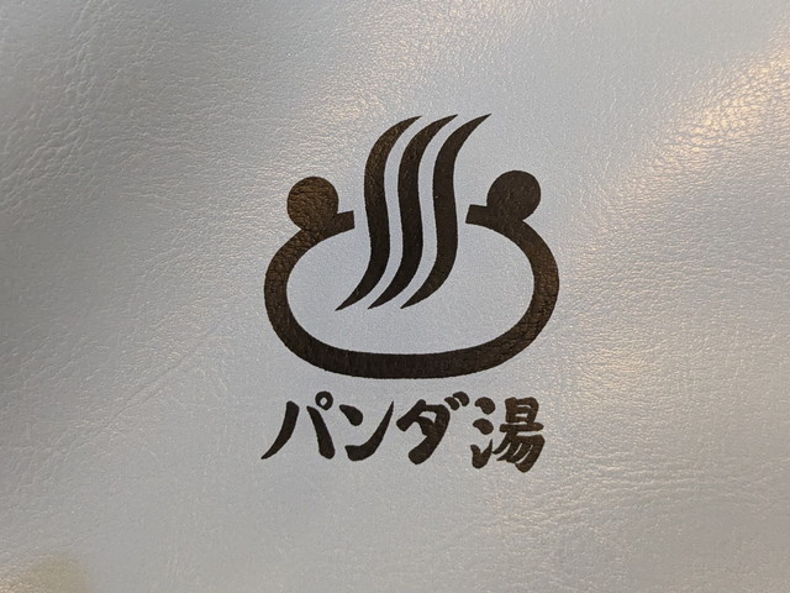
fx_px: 616
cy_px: 296
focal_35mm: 27
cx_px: 395
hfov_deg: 65.3
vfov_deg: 51.4
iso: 1434
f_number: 1.73
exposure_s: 1/99.9
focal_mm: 4.38
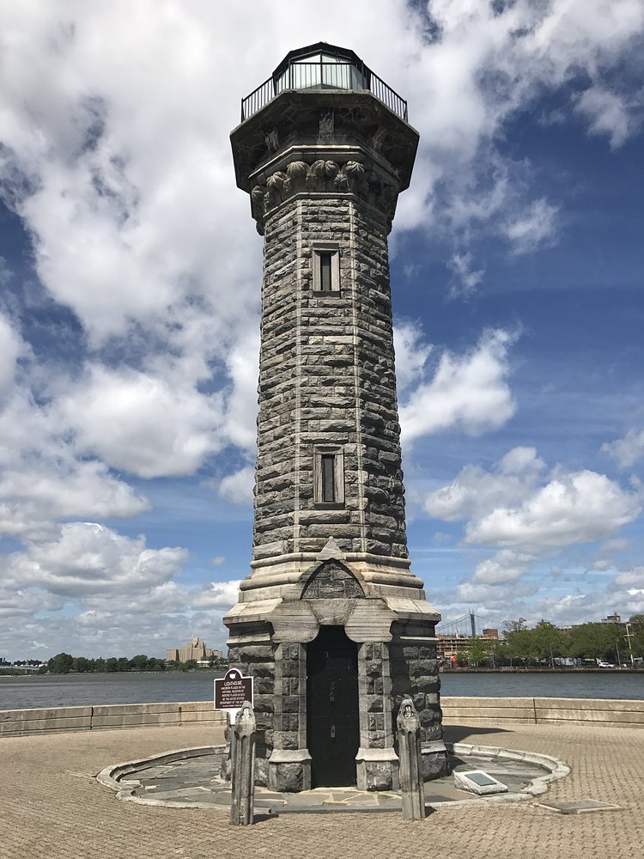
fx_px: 695
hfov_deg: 49.7
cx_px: 322
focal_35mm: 28
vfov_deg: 63.4
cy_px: 430
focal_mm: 3.99
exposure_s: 1/5051
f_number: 1.8
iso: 20
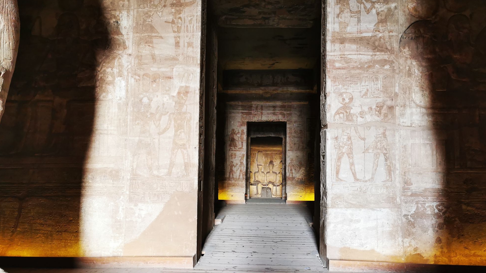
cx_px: 246
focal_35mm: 30
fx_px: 387
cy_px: 171
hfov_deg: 64.3
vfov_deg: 38.7
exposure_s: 1/60.2
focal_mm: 5.56
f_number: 1.6
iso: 250
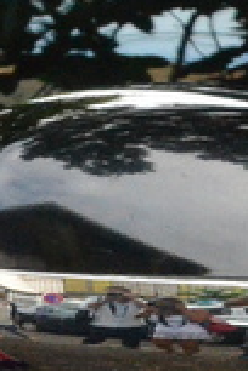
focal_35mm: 314
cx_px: -515
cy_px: 44
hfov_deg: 4.2
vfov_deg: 6.5
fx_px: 3244
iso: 5000
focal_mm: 50
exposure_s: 1/800
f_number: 14
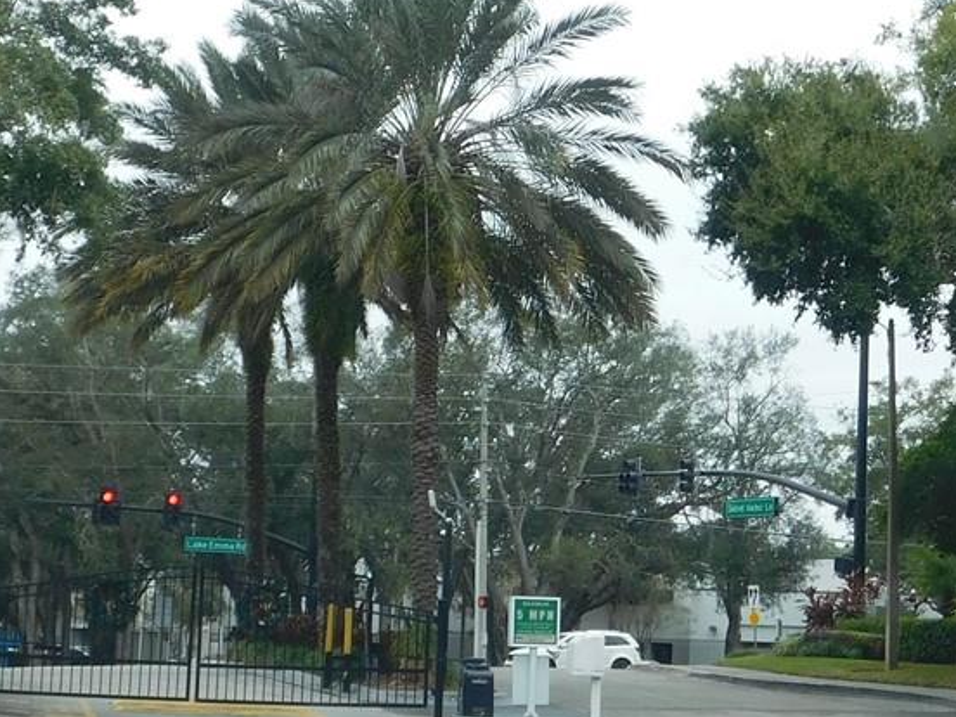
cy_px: 407
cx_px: 521
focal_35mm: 87
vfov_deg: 17.0
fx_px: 2403
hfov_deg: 22.5
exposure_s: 1/250
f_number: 3.2
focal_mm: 5.3
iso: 125
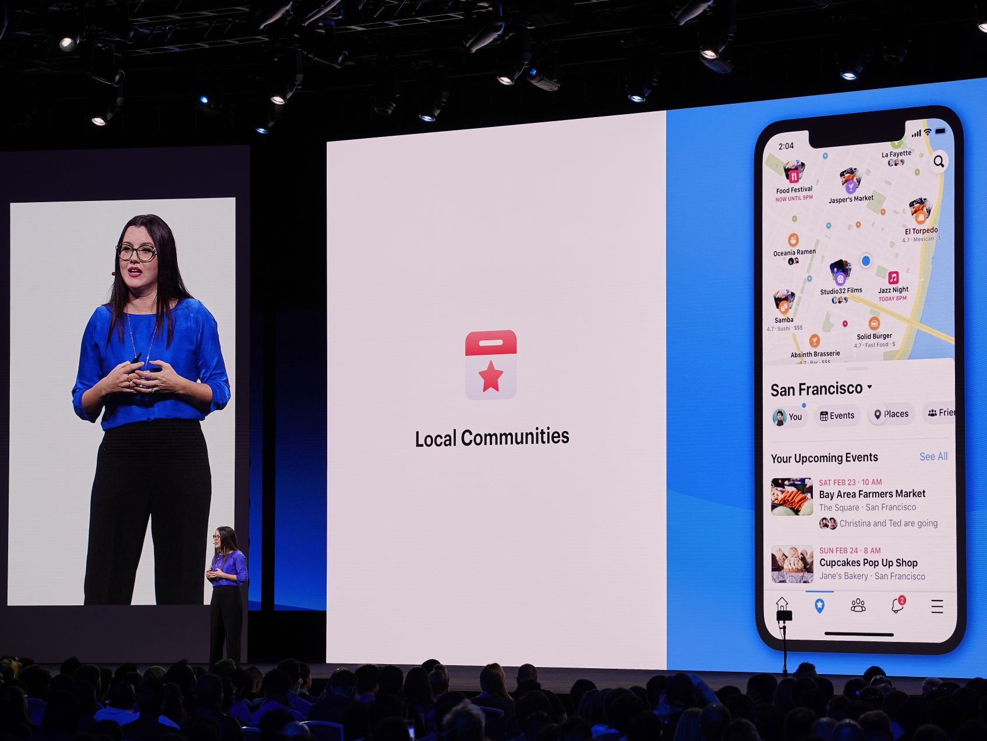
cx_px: 532
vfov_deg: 10.1
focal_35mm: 147
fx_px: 4192
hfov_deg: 13.4
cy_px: 370
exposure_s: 1/100
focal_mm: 135
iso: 800
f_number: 5
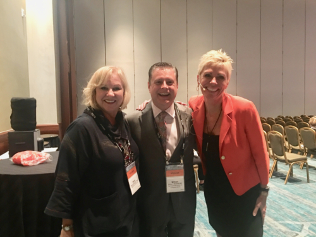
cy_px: 118
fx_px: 265
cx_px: 158
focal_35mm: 29
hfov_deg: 61.7
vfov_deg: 48.2
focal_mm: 4.15
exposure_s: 1/4
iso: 125
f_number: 2.2
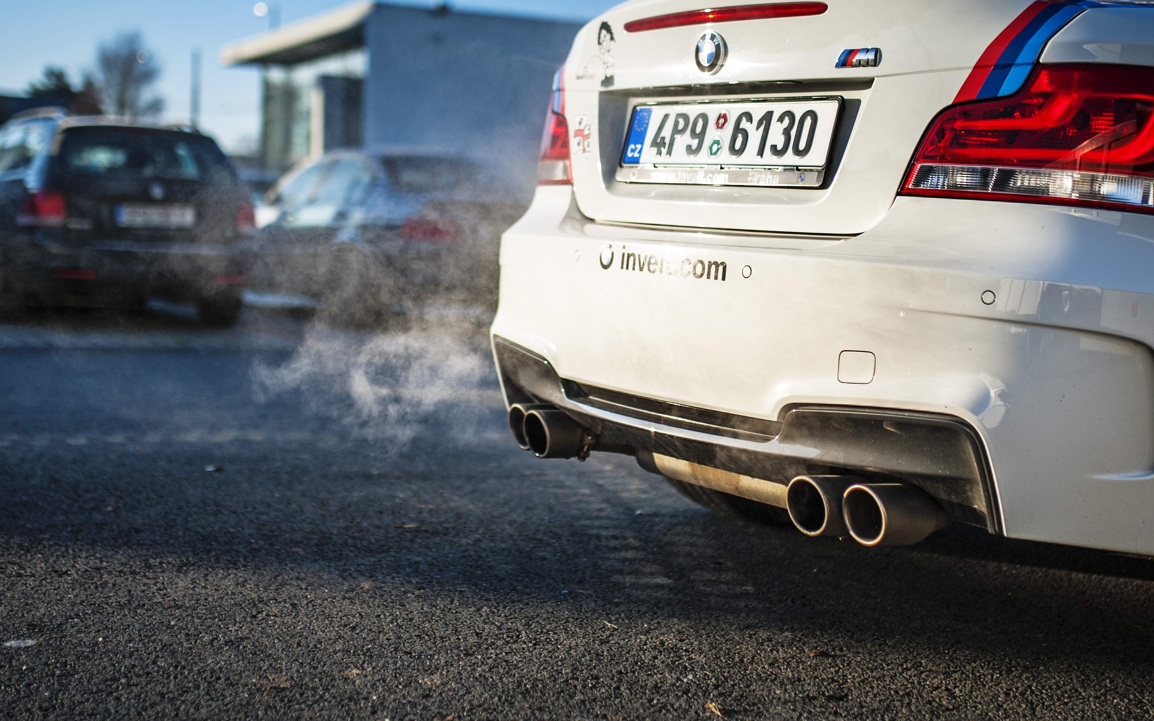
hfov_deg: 38.2
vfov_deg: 24.4
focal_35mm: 53
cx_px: 599
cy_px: 279
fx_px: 1667
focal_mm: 35
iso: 100
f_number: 1.4
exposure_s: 1/8000
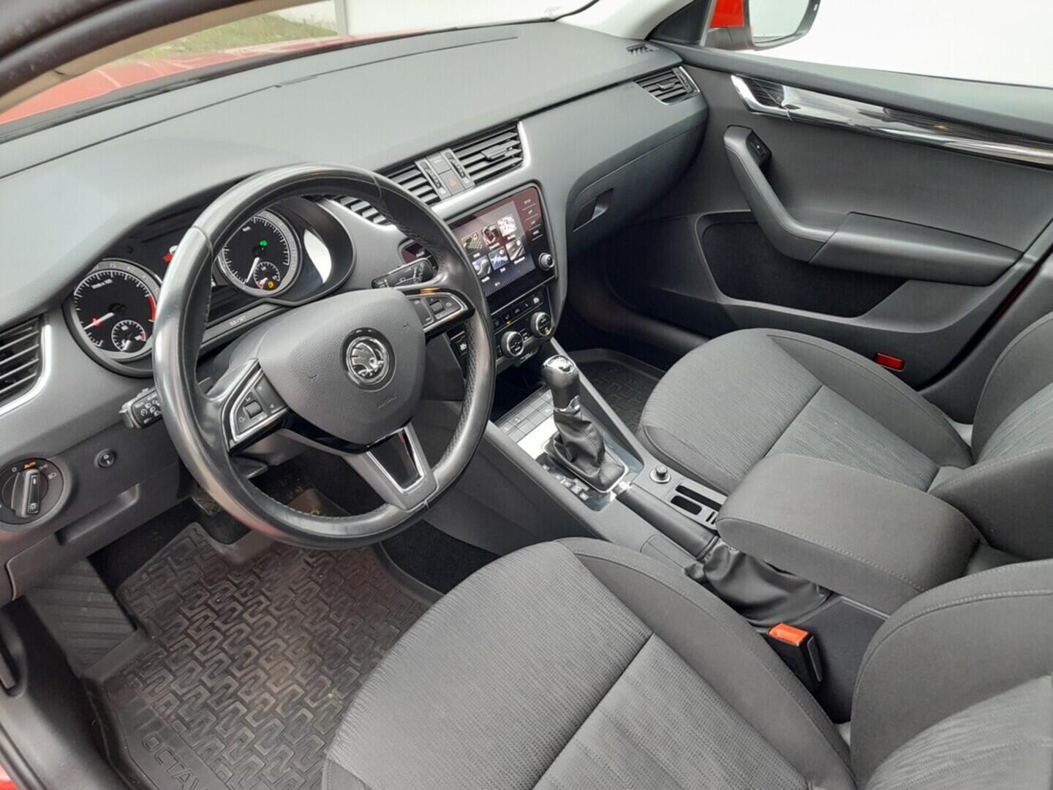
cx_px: 526
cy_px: 395
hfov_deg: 69.4
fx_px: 760
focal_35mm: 25
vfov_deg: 54.9
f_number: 2
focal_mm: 4.6
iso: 200
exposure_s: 1/50
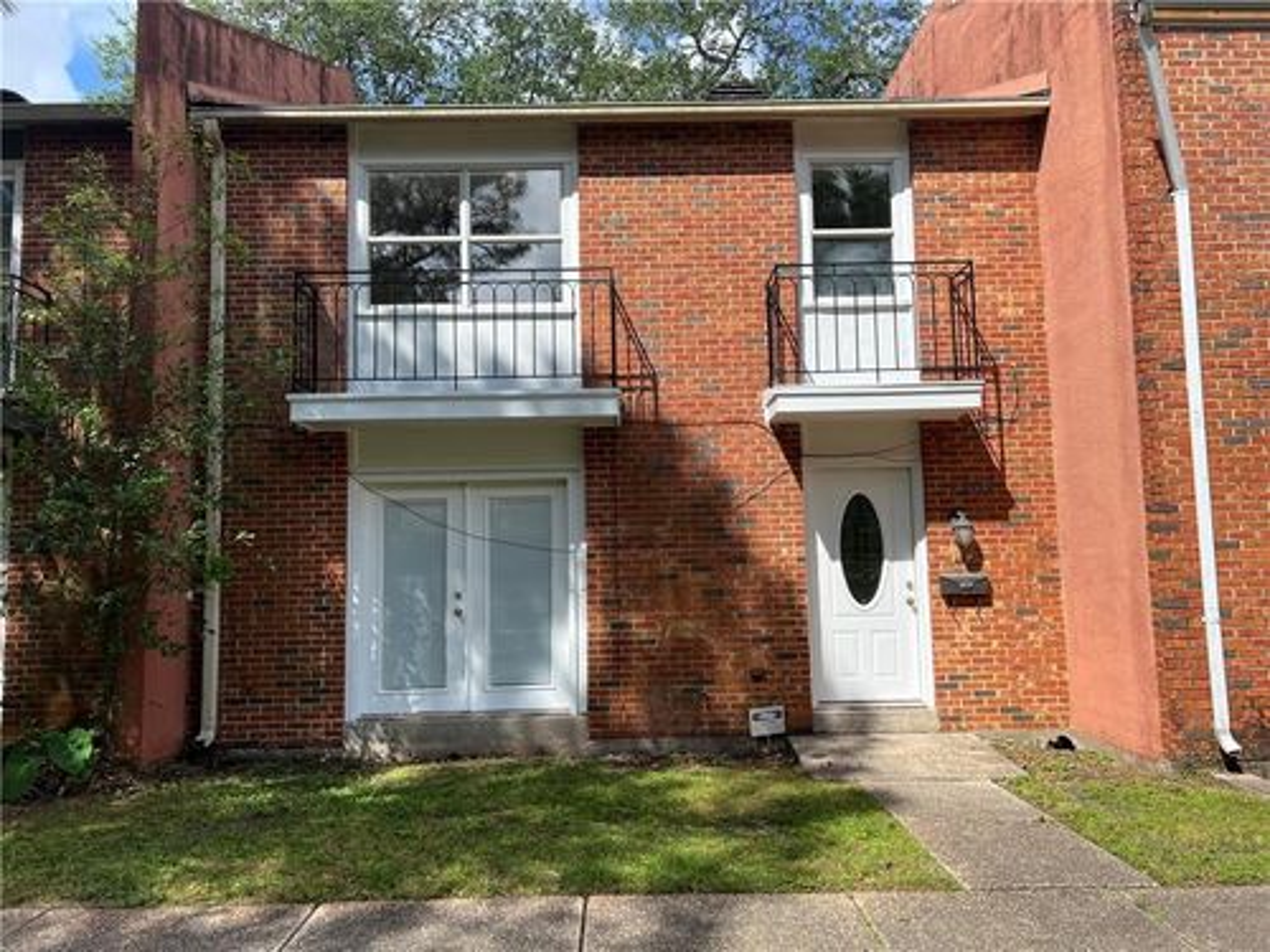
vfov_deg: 53.1
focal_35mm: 26
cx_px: 635
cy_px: 476
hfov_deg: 67.3
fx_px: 954
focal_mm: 5.7
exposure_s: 1/3165
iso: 50
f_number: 1.5
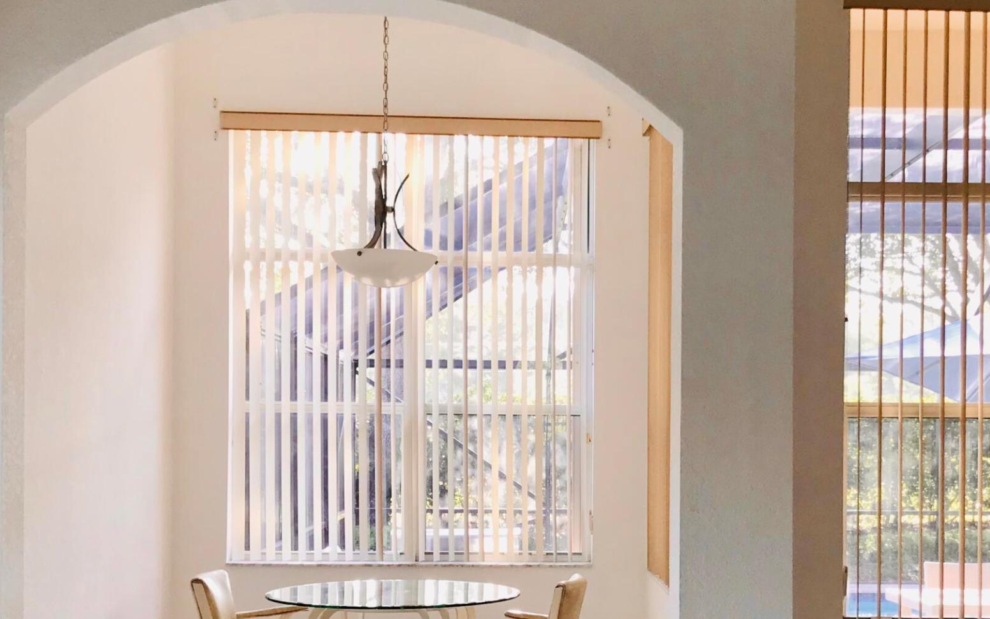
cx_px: 581
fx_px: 1484
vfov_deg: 23.4
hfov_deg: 36.8
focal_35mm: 55
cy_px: 439
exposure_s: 1/60
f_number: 1.8
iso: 32
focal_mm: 3.99
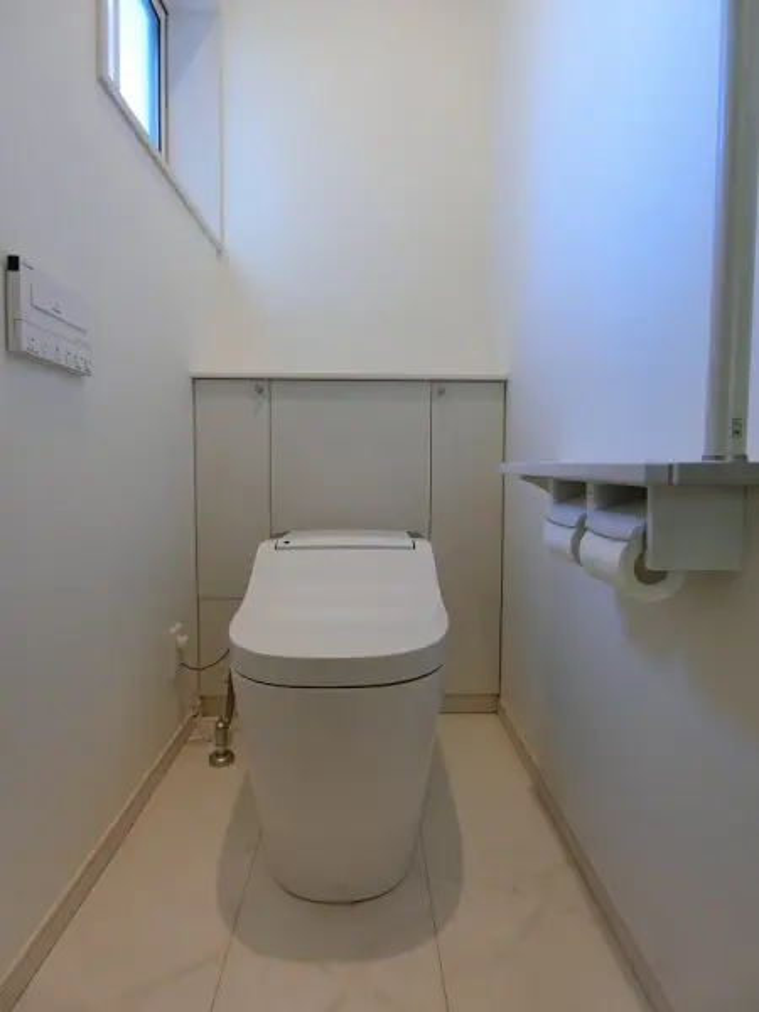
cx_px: 380
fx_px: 555
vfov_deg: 84.7
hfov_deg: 68.7
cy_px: 506
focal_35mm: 19
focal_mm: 4.06
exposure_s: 1/100
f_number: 2.7
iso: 400
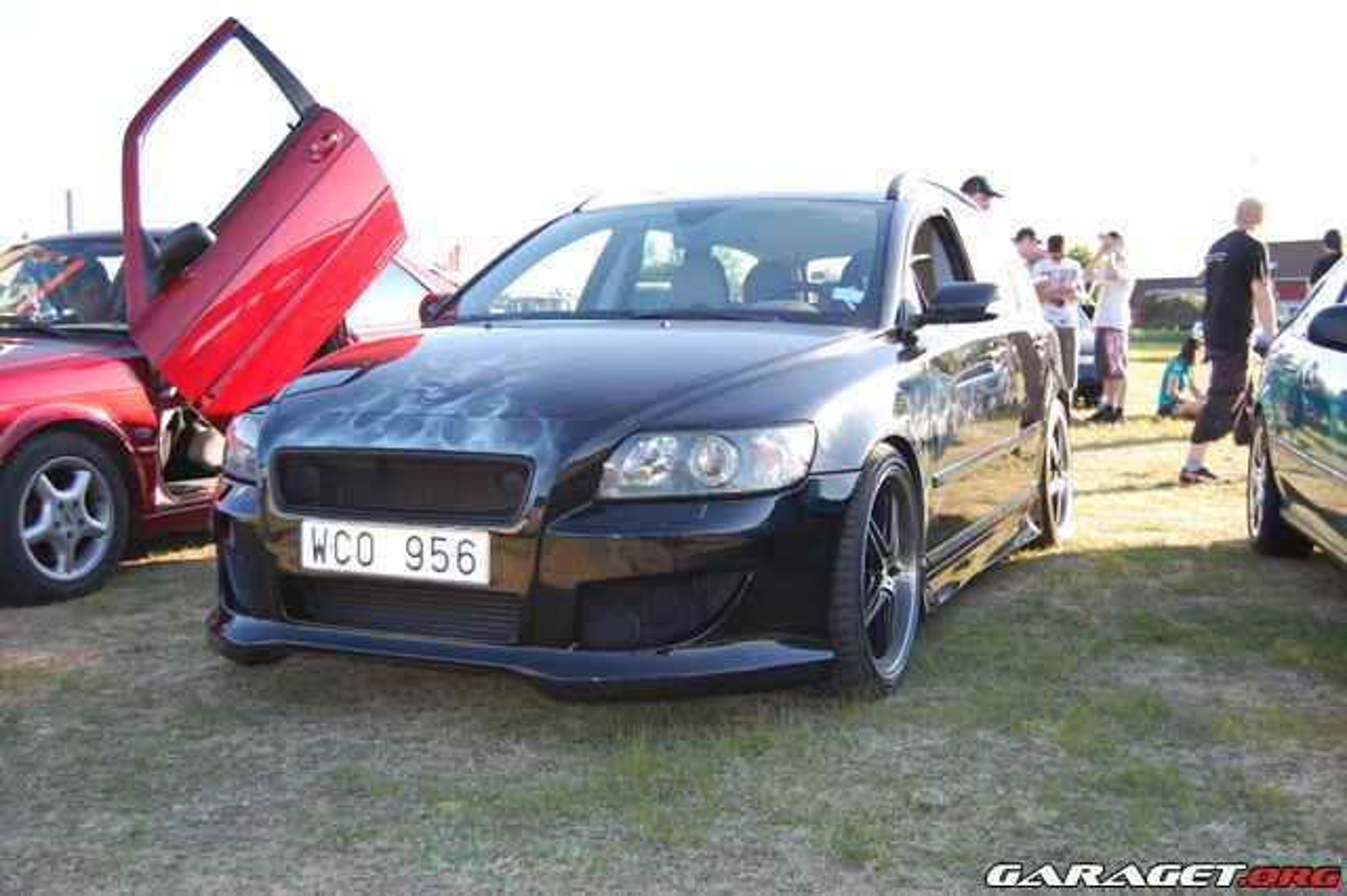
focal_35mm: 39
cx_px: 674
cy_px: 448
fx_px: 1458
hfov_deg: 49.6
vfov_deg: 34.2
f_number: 4
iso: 400
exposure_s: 1/500
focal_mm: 26
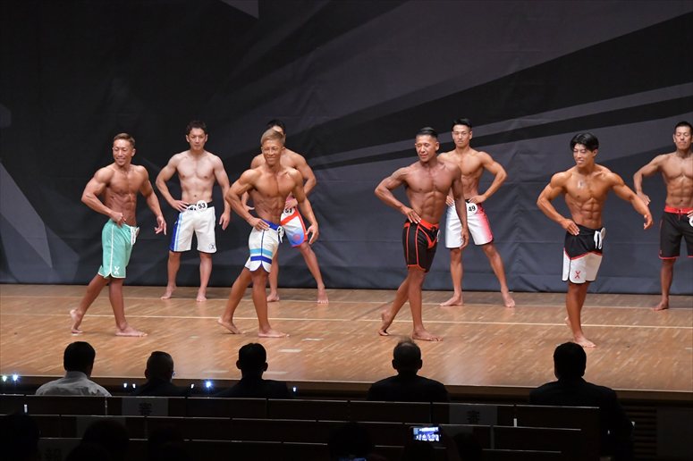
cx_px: 346
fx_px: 2828
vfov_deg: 9.3
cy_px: 230
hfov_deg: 14.0
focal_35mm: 147
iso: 6400
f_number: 5.6
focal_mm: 98
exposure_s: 1/400
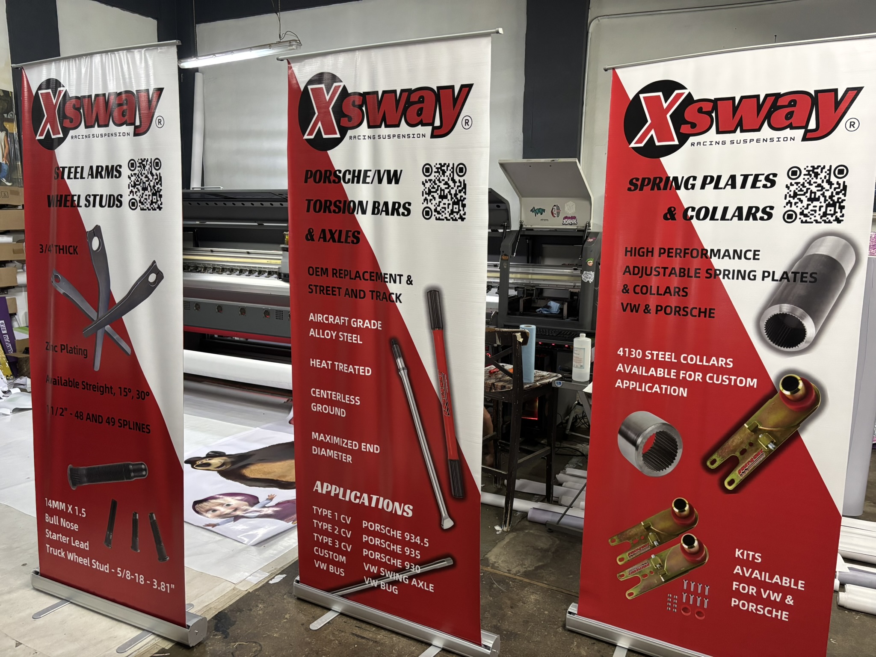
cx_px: 438
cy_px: 328
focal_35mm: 26
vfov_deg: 53.1
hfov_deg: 67.3
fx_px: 658
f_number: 1.6
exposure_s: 1/60
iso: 400
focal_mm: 5.96
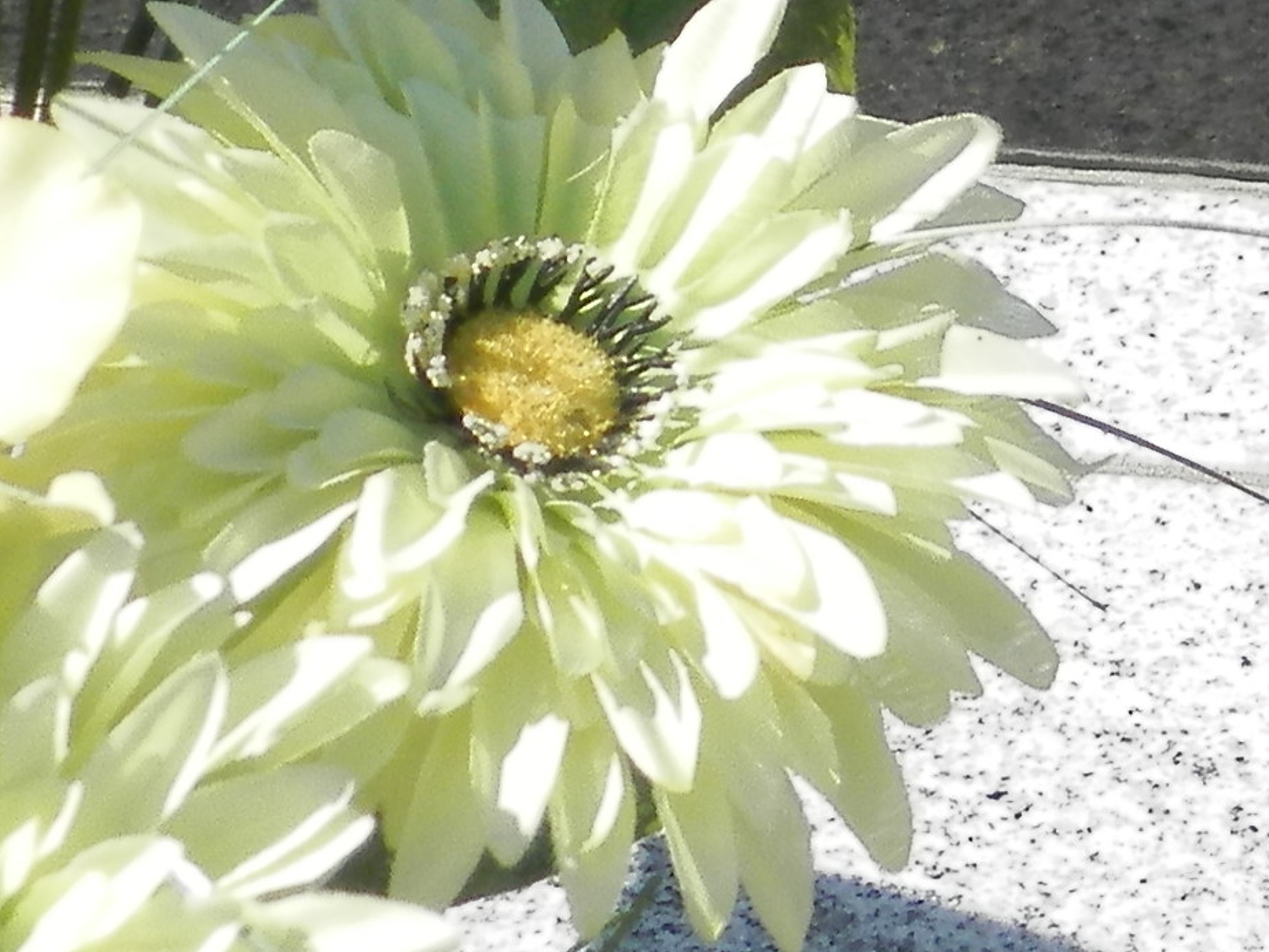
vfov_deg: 4.3
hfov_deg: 5.8
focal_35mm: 339
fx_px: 12428
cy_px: -1339
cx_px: 2236
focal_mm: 12.2
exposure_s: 1/500
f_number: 4
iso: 80
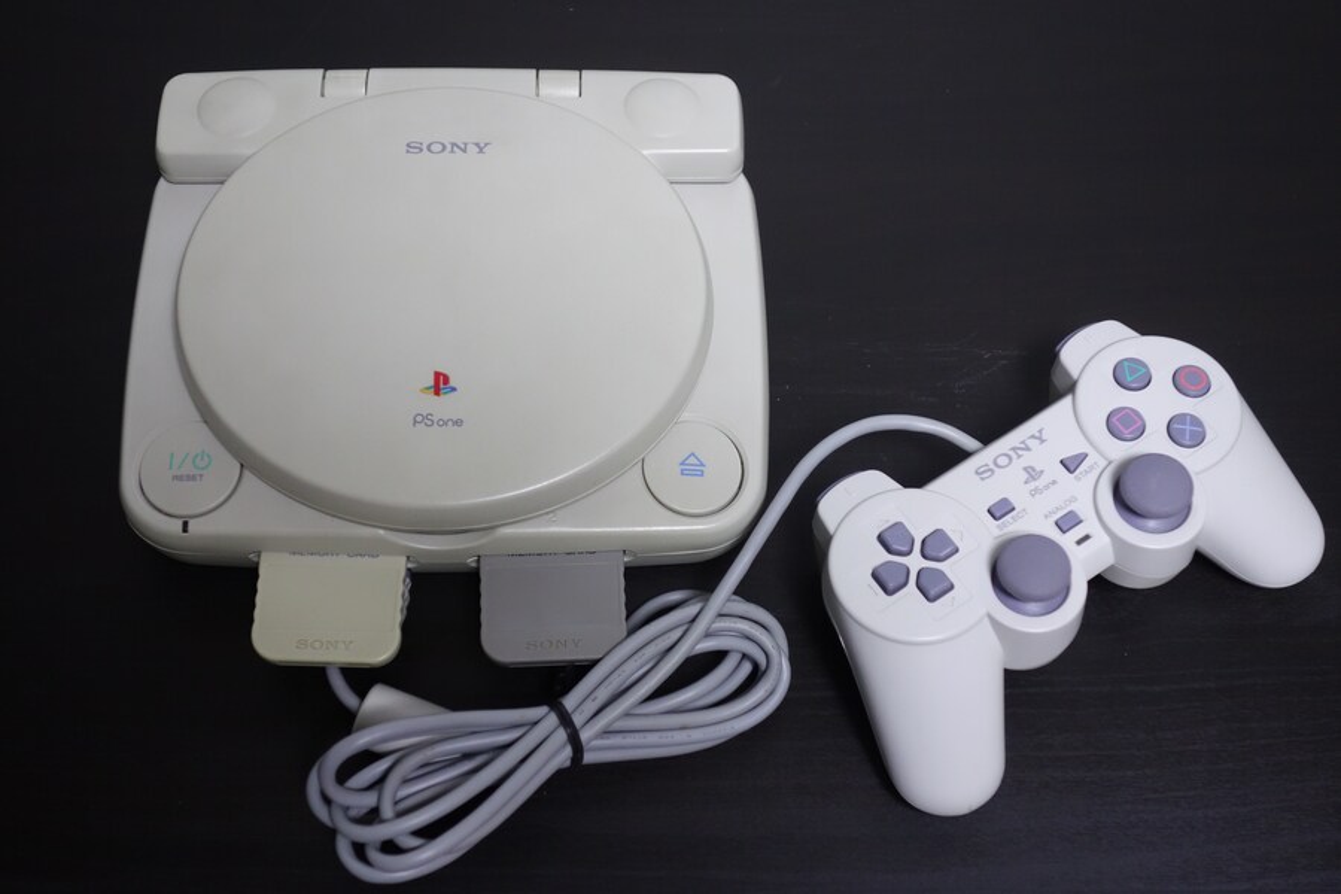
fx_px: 1974
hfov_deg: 37.5
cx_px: 670
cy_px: 447
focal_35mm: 53
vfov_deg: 25.5
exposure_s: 1/40
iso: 800
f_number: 3.5
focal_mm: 19.53
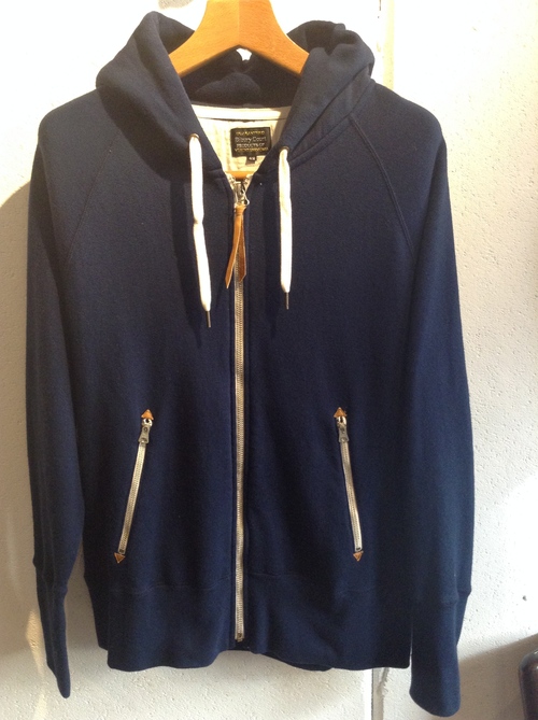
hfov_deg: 42.9
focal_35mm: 33
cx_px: 269
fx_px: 685
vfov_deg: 55.4
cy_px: 360
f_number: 2.4
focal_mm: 3.3
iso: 125
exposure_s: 1/24
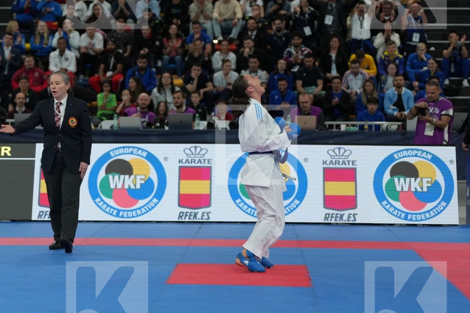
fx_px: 1762
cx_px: 107
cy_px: 145
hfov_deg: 15.1
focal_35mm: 135
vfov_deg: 10.2
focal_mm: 80
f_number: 2.8
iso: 1600
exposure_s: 1/1000
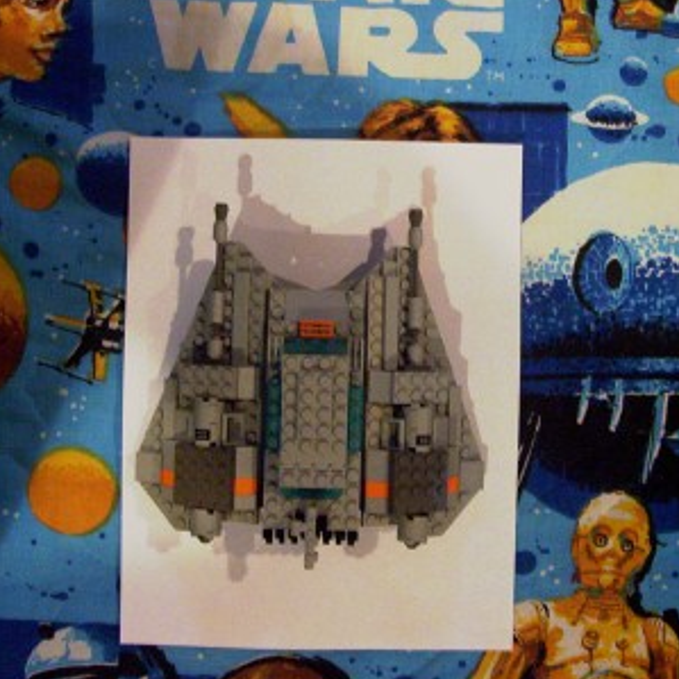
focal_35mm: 51
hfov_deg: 33.4
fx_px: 1132
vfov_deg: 33.4
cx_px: 338
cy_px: 297
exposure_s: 1/8
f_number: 2.73
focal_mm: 5.77
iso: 200
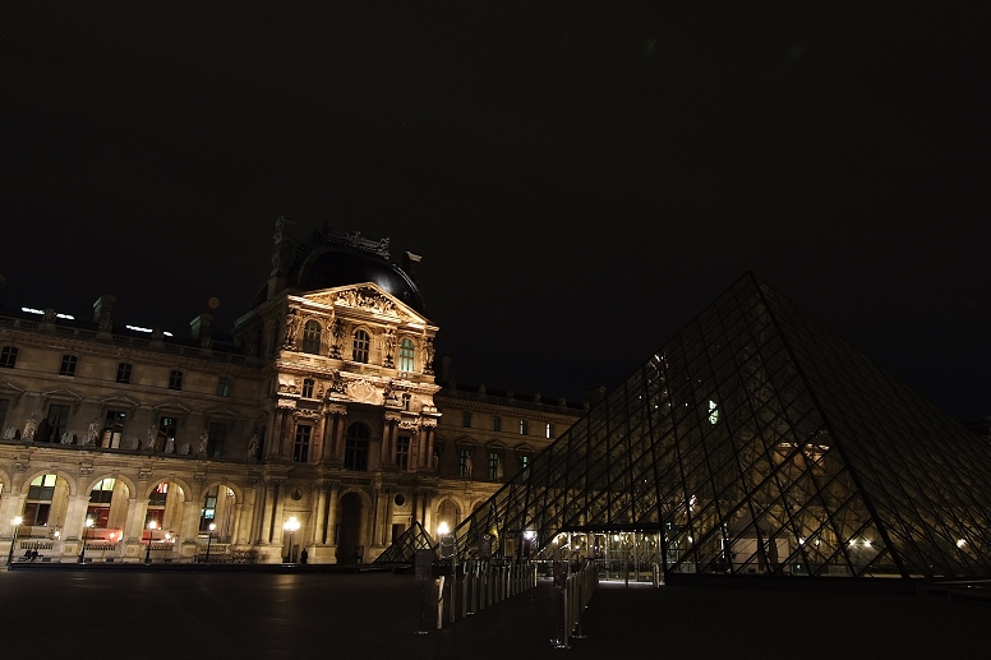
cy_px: 280
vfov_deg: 49.4
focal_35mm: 26
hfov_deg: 69.2
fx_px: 716
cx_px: 544
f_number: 5.6
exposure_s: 2
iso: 200
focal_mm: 14
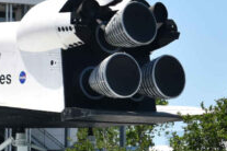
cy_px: 78
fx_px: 3865
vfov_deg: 2.2
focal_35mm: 613
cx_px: 135
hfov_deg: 3.4
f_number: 8
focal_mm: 110
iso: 220
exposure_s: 1/1000
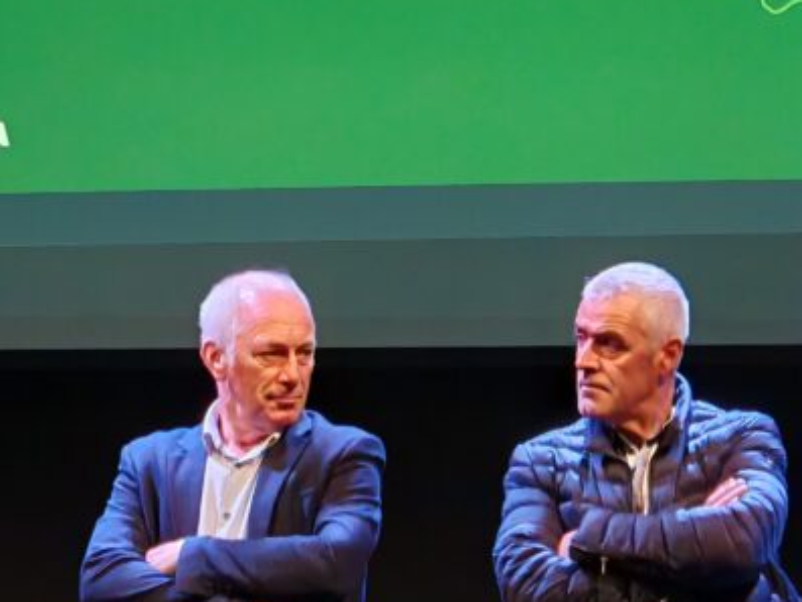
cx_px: -228
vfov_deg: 4.3
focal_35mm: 348
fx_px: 8065
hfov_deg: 5.7
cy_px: 44
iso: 2500
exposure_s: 1/33
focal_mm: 15.38
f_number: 2.6
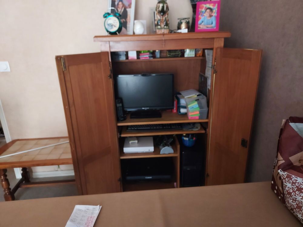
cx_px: 152
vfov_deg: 56.8
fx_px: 210
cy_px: 114
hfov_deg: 71.6
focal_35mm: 24
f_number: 1.8
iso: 1000
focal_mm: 4.6
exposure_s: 1/14
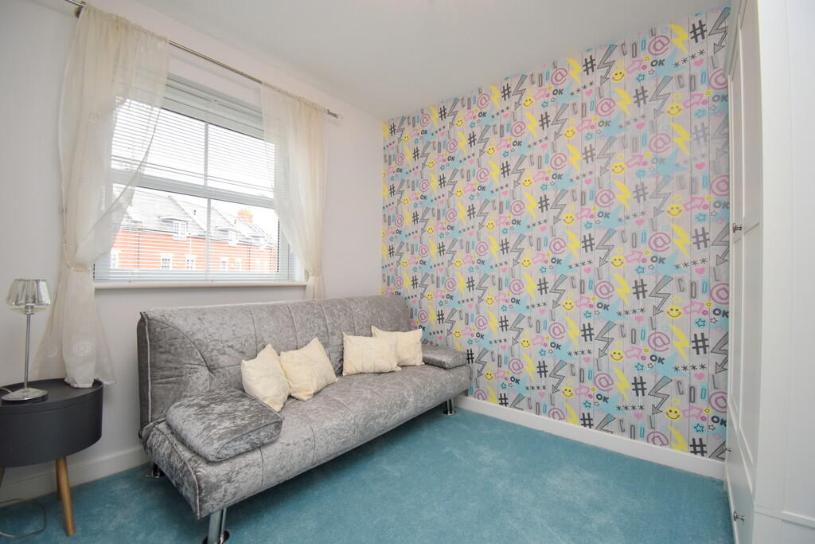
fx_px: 340
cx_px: 408
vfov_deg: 77.3
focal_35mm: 15
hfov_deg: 100.4
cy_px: 272
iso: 500
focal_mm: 10
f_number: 5
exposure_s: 1/200
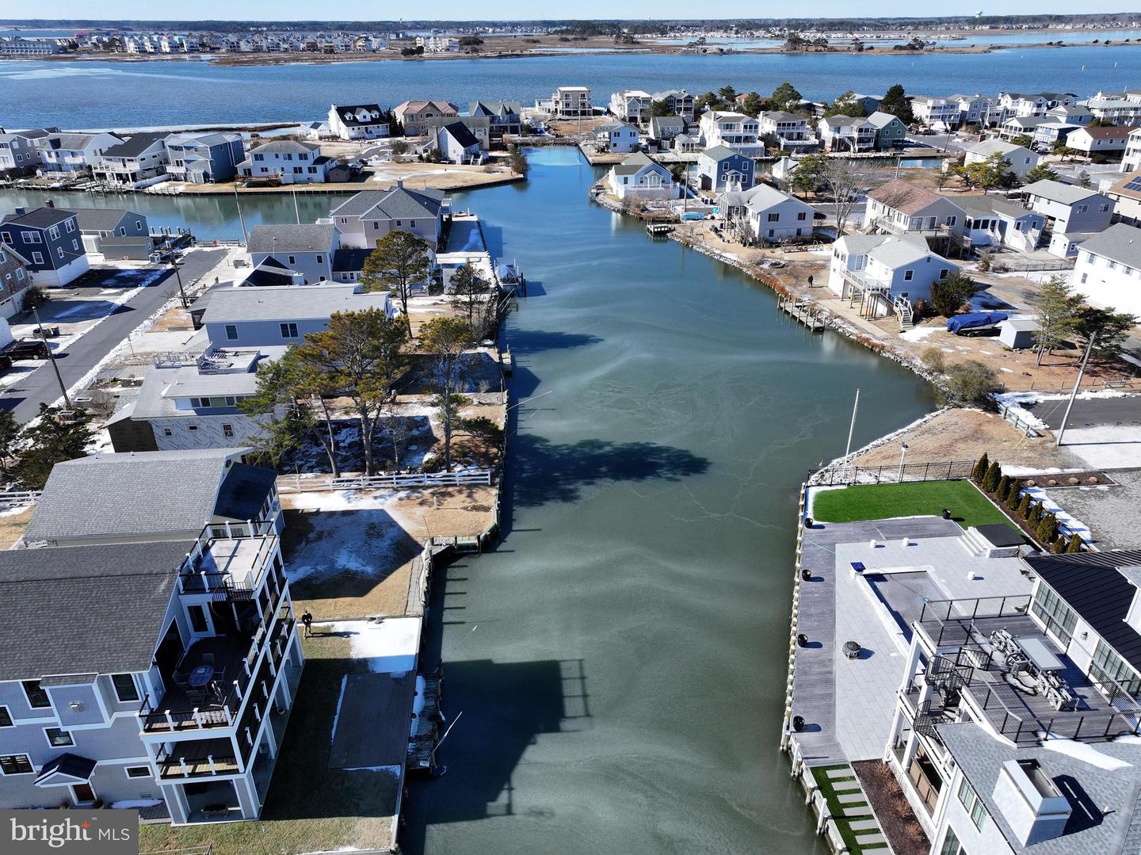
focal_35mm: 24
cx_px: 570
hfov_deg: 71.6
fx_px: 791
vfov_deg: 56.8
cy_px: 428
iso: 140
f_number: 2.8
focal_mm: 12.29
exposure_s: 1/2000
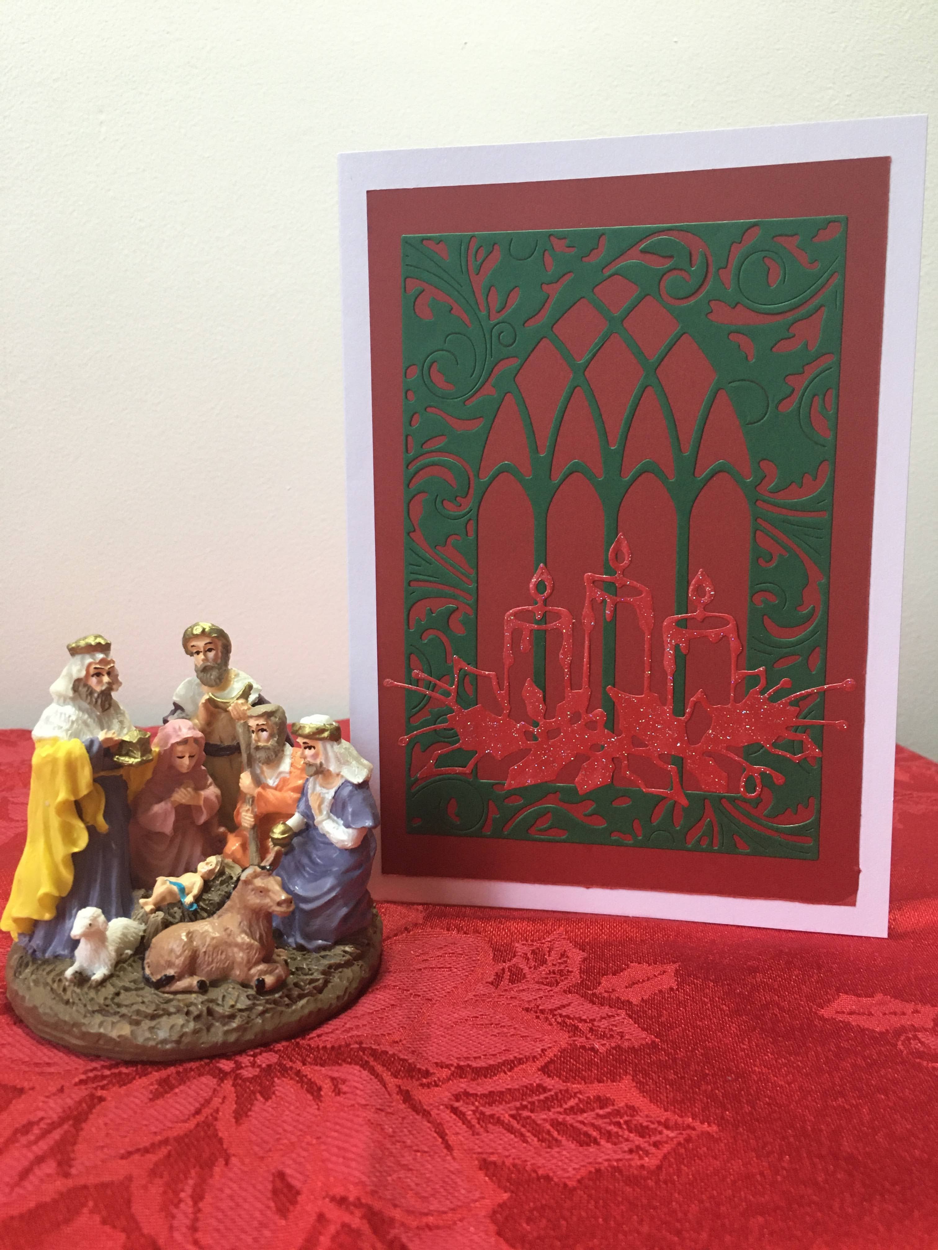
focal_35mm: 29
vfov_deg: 61.7
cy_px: 625
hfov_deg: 48.2
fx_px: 1048
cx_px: 469
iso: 160
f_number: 2.2
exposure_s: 1/33
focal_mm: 4.15
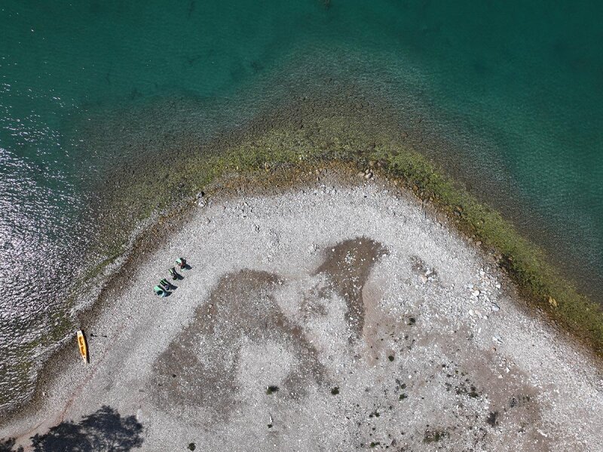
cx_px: 302
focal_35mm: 24
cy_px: 226
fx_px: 418
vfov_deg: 56.8
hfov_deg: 71.6
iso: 100
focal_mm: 12.29
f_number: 2.8
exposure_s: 1/20
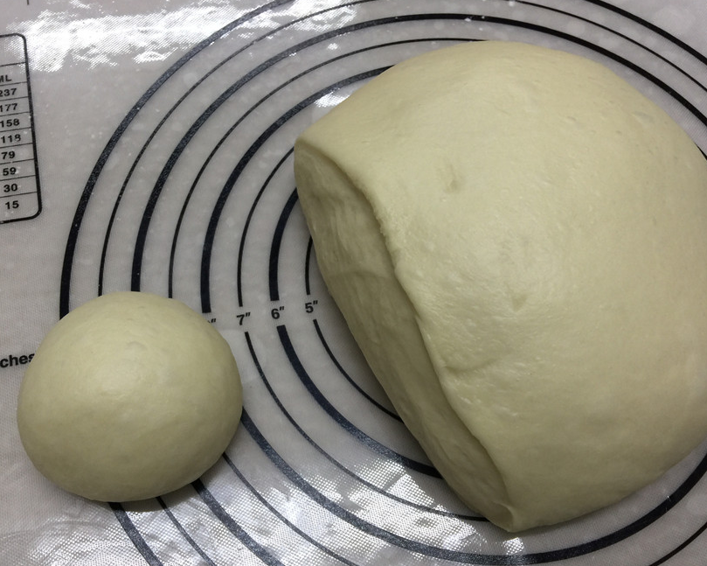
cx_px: 310
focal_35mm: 35
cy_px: 318
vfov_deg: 42.1
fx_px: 732
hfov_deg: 51.4
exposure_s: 1/17
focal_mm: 4.15
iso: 40
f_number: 2.2
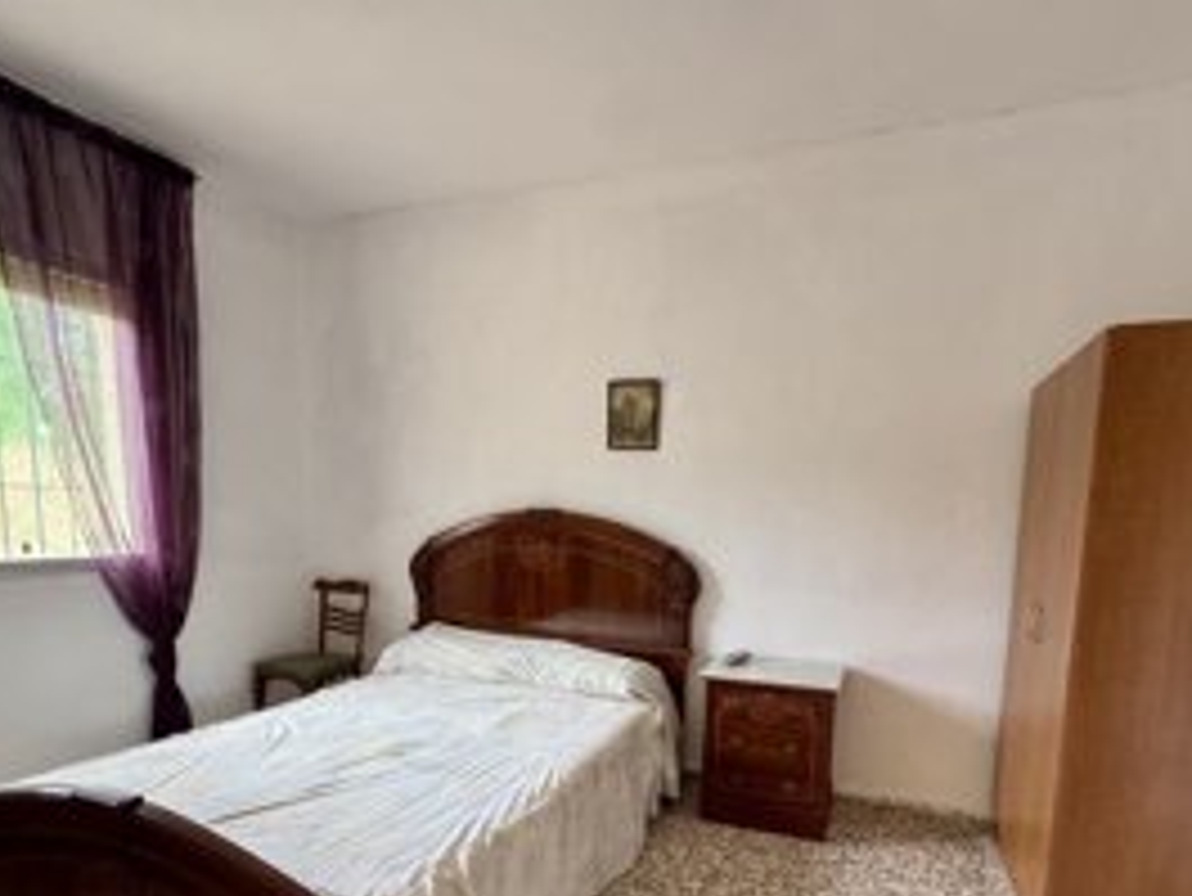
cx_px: 639
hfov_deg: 84.5
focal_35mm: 19
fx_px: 655
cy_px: 603
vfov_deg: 66.7
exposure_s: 1/99
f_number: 2.2
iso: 250
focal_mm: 2.22
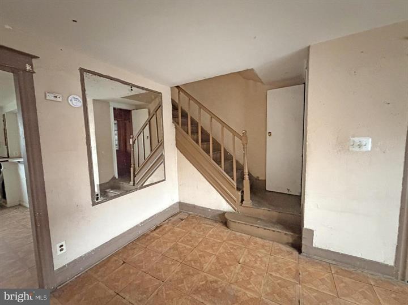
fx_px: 165
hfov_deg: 102.1
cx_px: 204
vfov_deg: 85.6
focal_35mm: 14
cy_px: 152
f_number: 2.2
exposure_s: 1/47
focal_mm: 2.22
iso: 1250
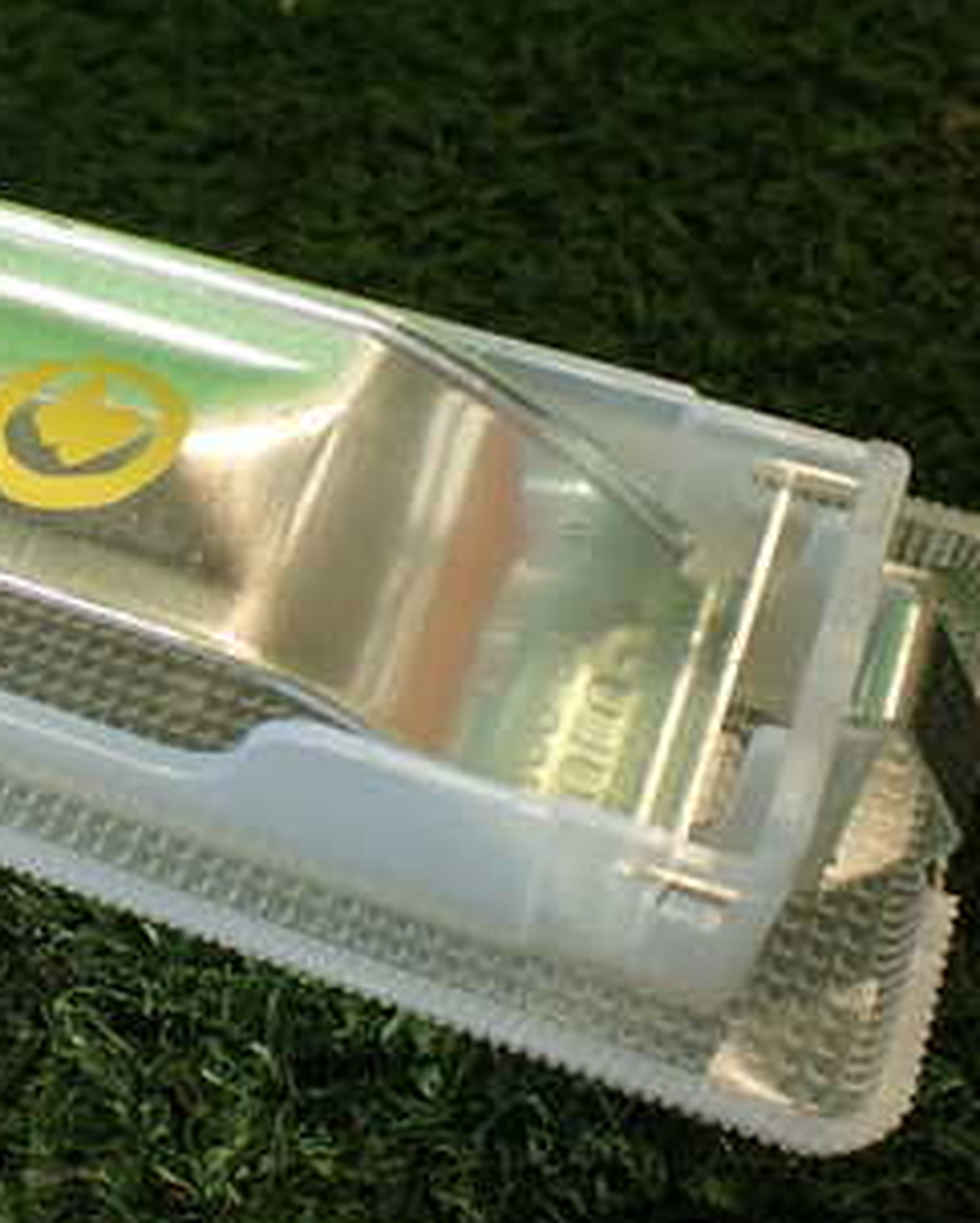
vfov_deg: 30.4
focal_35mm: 62
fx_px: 2246
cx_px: -40
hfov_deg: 23.4
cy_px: 506
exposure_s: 1/80
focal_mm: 5.79
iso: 100
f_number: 2.4
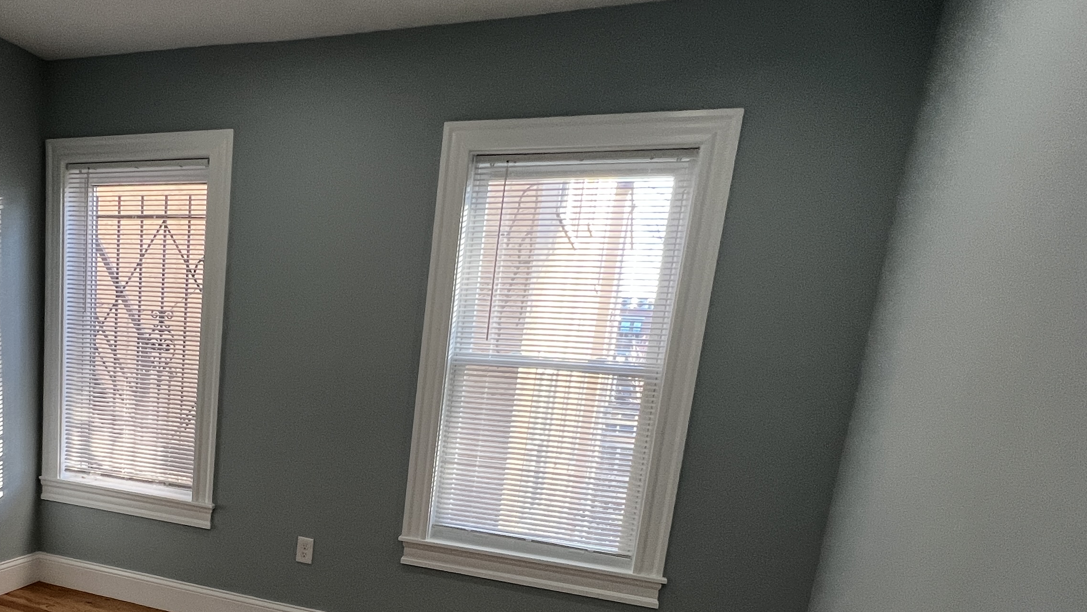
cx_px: 283
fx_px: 721
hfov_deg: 69.6
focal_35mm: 25
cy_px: 503
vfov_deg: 43.5
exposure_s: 1/120
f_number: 1.8
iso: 125
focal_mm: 1.57
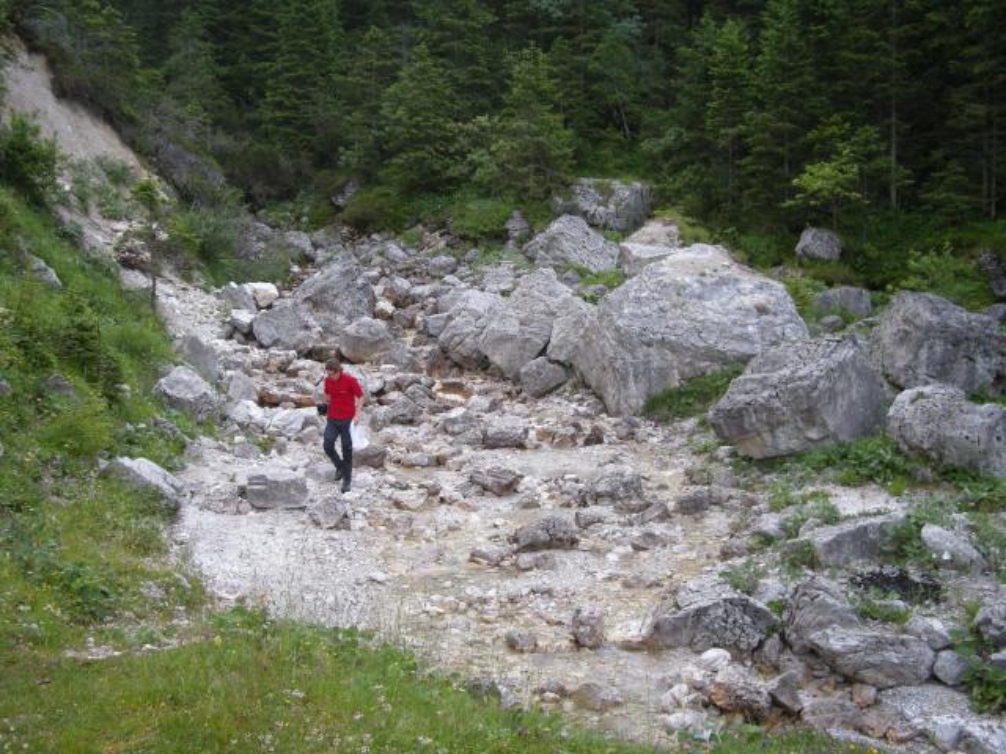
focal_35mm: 37
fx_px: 1075
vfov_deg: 38.7
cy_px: 377
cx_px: 503
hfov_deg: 50.1
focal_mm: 7.9
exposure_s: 1/95.7
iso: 64
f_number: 2.8
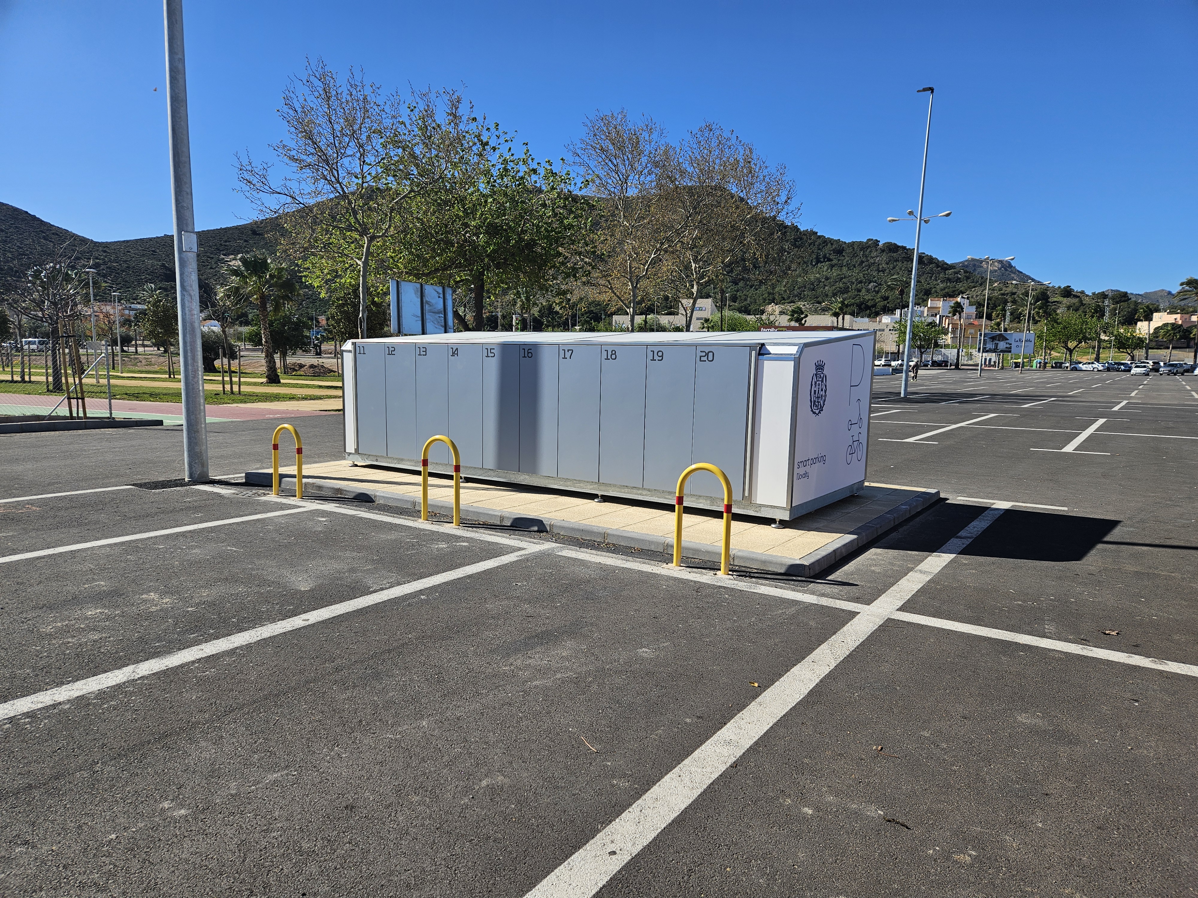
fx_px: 796
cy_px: 449
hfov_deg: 73.9
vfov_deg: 58.9
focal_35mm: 23
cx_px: 599
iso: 25
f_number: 1.8
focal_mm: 5.4
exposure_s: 1/1967
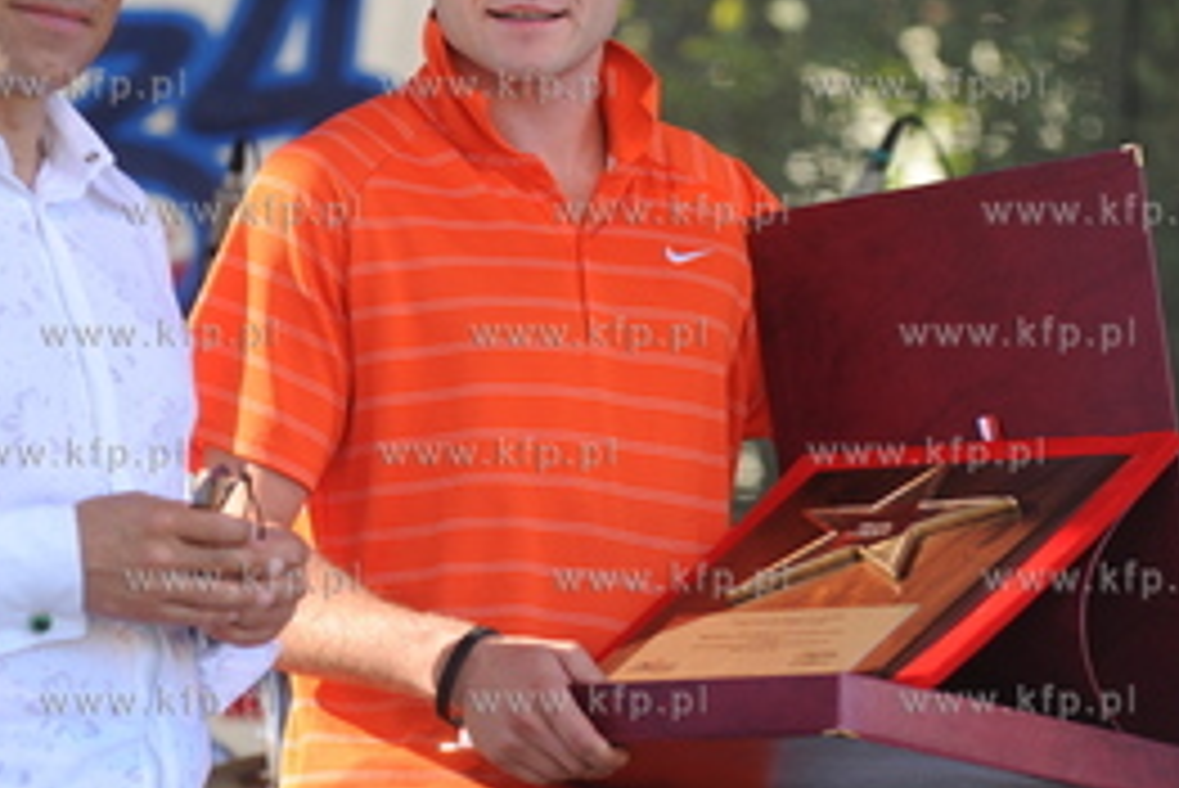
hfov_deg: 7.3
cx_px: 400
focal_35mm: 282
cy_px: 270
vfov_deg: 4.9
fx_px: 9240
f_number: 5.6
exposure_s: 1/160
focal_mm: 185
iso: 200
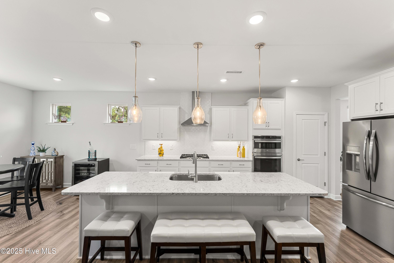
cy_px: 132
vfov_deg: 81.2
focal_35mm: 14
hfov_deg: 104.3
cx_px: 197
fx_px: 153
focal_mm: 14
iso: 800
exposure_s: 1/15
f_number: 8
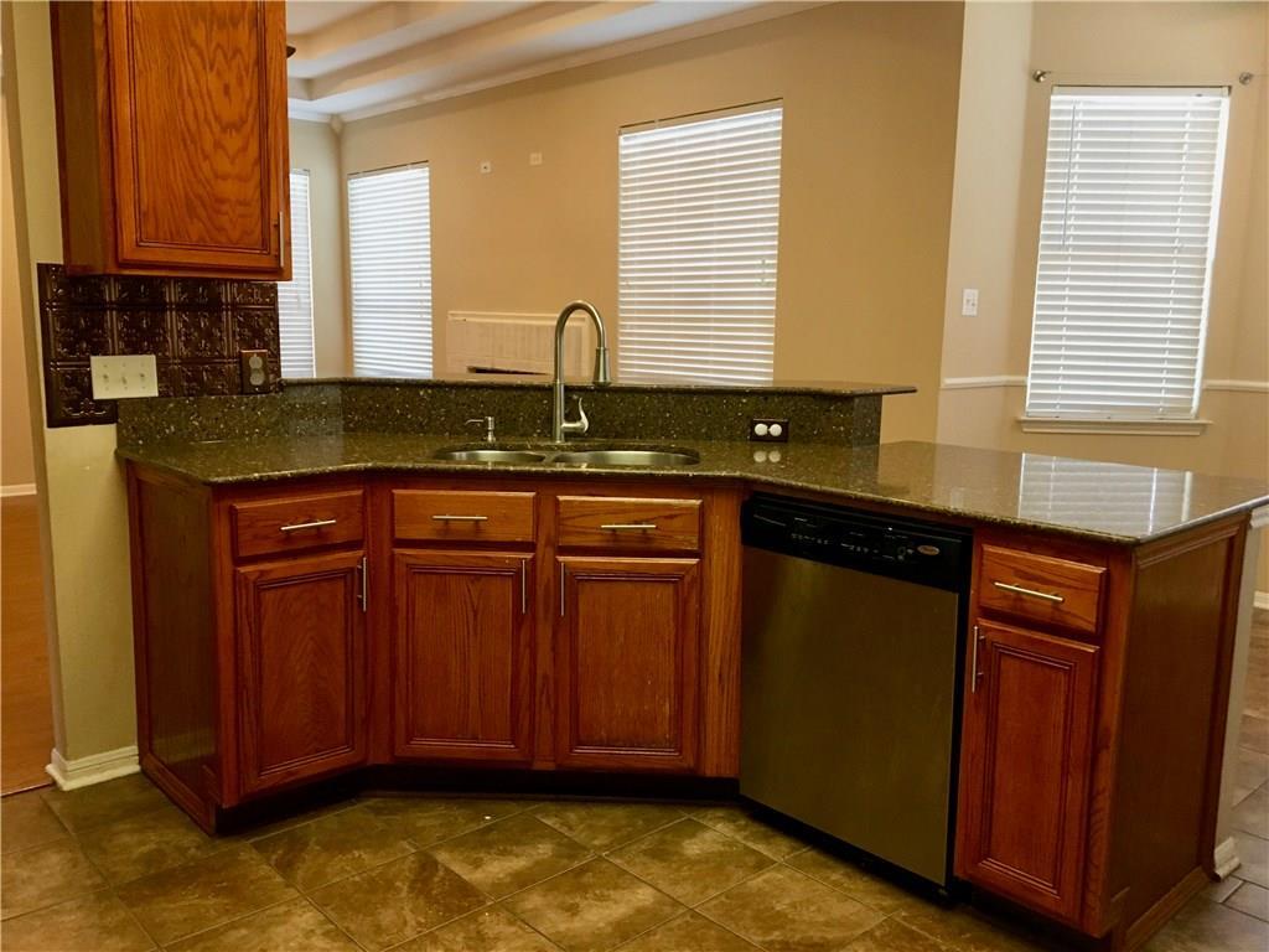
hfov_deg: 61.7
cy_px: 476
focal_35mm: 29
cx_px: 634
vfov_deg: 48.2
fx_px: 1063
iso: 125
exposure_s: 1/30
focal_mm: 4.15
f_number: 2.2
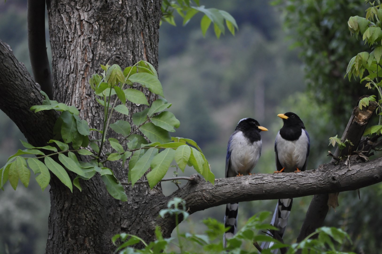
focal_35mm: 300
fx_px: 3179
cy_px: 127
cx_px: 191
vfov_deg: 4.6
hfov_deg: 6.9
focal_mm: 200
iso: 1000
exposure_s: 1/125
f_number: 5.6
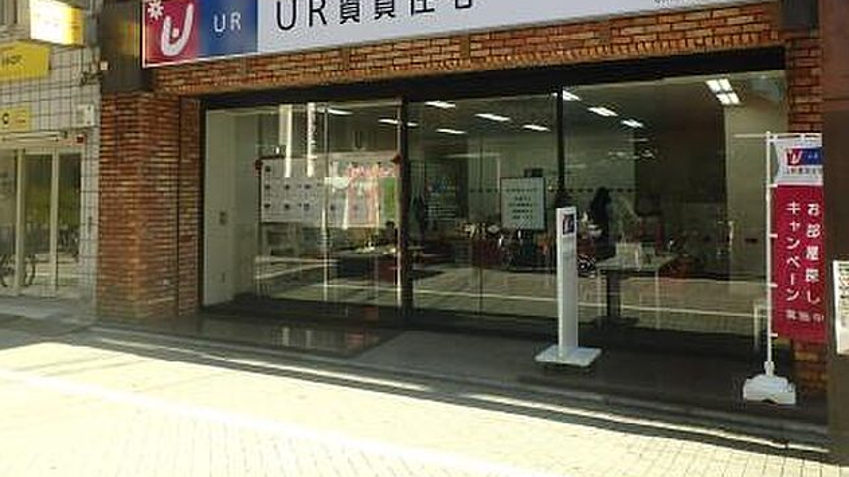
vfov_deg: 36.4
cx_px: 424
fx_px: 720
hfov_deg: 61.0
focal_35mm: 32
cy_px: 177
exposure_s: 1/125
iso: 125
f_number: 4.6
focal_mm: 5.2
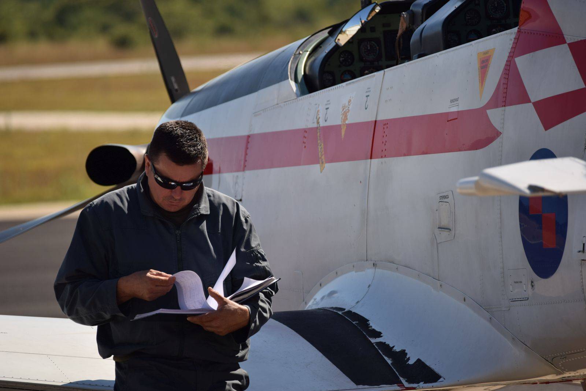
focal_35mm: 450
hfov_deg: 4.6
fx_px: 7325
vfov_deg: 3.1
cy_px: 196
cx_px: 293
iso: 100
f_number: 5.6
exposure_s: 1/640
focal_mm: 300
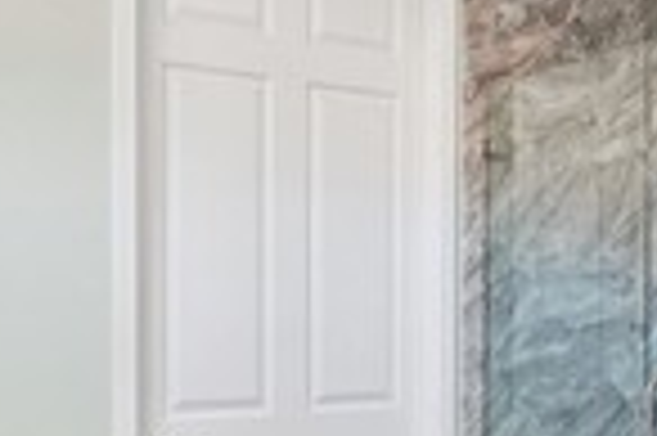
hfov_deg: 33.5
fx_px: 1039
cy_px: 337
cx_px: 576
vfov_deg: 23.4
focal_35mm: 57
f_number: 8
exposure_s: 1/10
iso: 400
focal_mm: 13
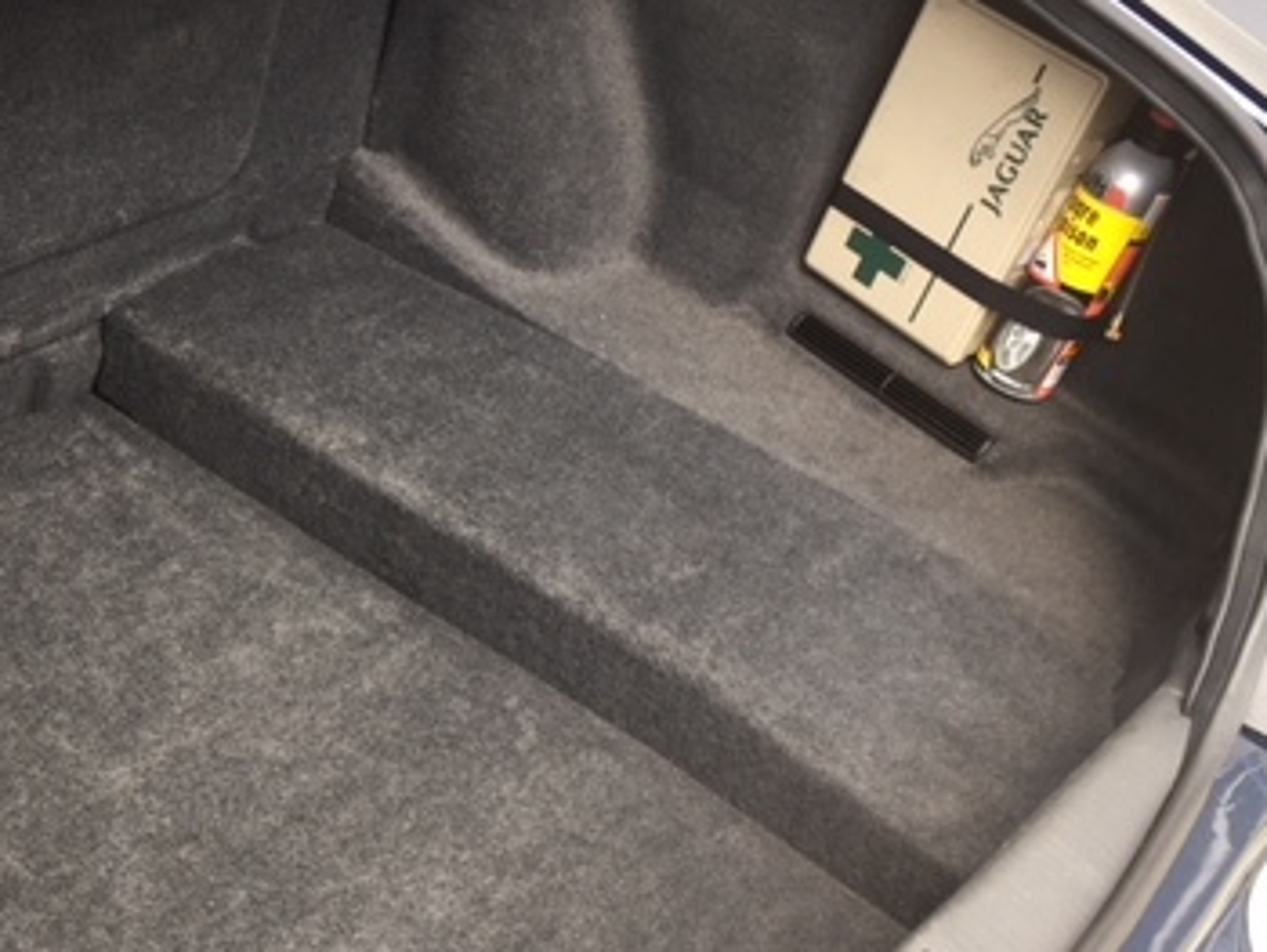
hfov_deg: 35.0
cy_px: 583
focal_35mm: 53
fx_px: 1941
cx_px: 257
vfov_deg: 27.5
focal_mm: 4.15
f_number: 2.2
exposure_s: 1/50
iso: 25
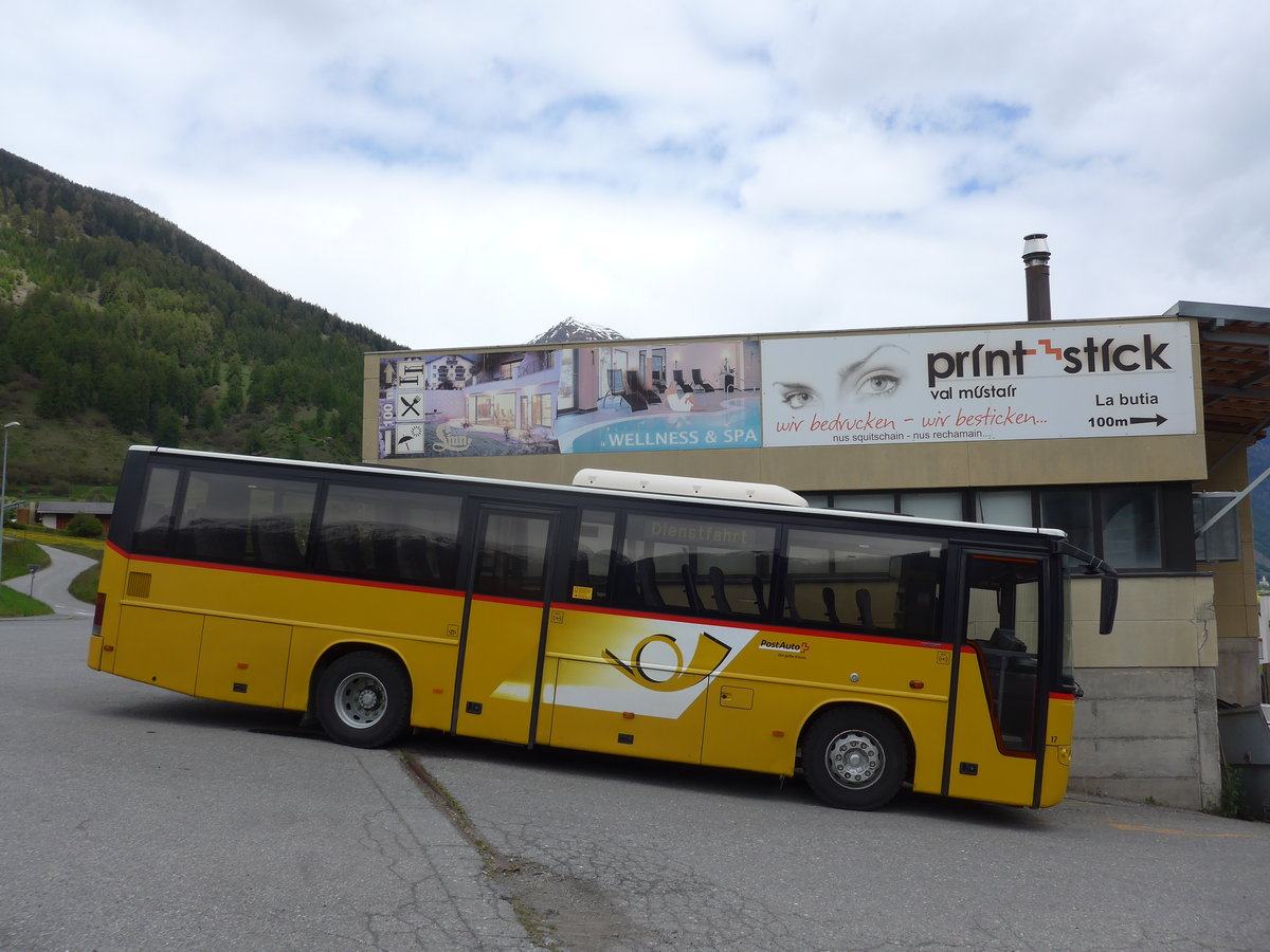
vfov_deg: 48.2
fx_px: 1064
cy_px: 476
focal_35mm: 29
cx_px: 635
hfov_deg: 61.7
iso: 80
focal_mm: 6
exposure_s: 1/2000
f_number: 2.8
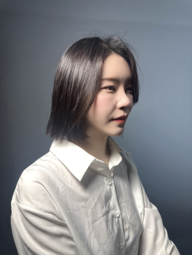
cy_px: 128
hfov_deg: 56.8
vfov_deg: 71.6
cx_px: 96
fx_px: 177
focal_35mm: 24
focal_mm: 6.86
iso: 160
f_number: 1.78
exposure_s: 1/121
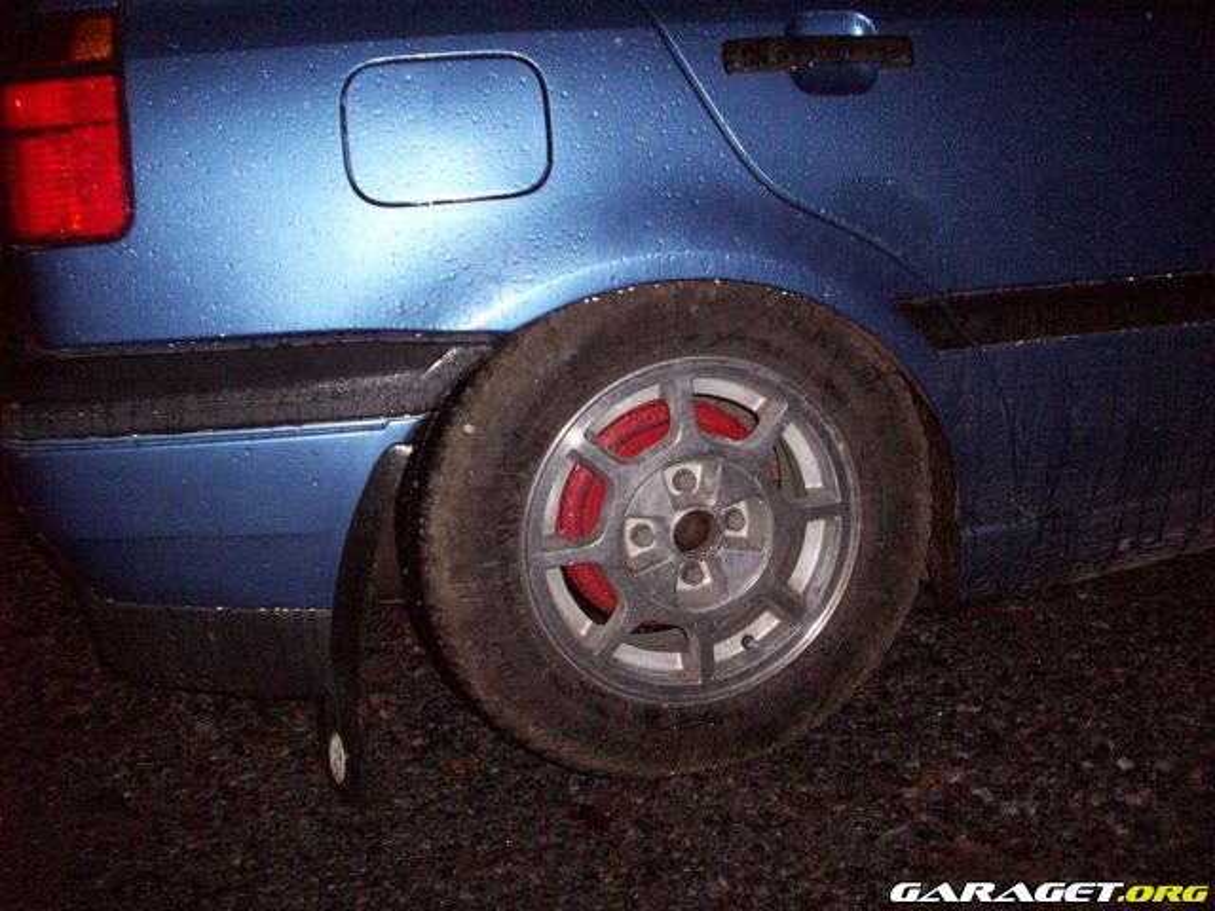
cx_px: 608
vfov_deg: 38.7
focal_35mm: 37
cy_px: 456
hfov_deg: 50.1
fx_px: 1299
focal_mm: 6.2
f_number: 2.8
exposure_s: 1/64
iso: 200
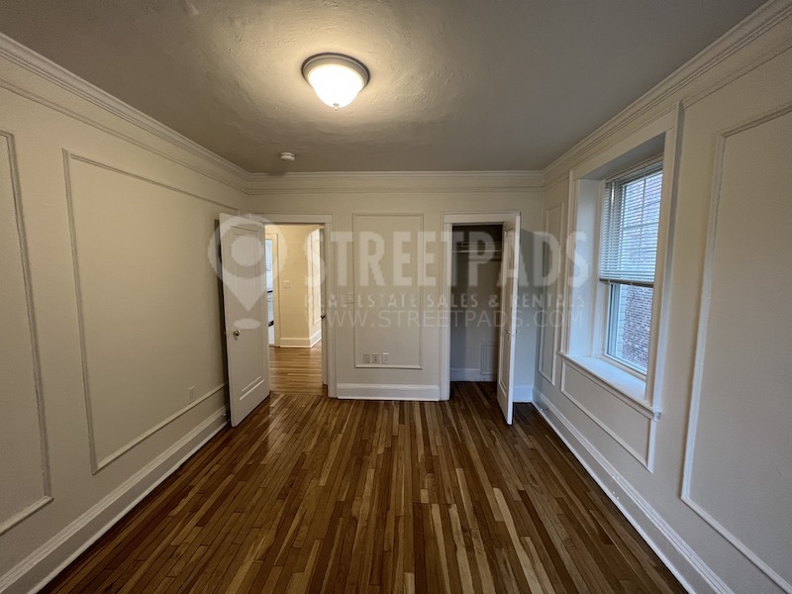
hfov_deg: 106.2
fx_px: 297
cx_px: 396
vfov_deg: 89.9
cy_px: 297
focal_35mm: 13
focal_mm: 1.57
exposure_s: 1/60
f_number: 1.8
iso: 160
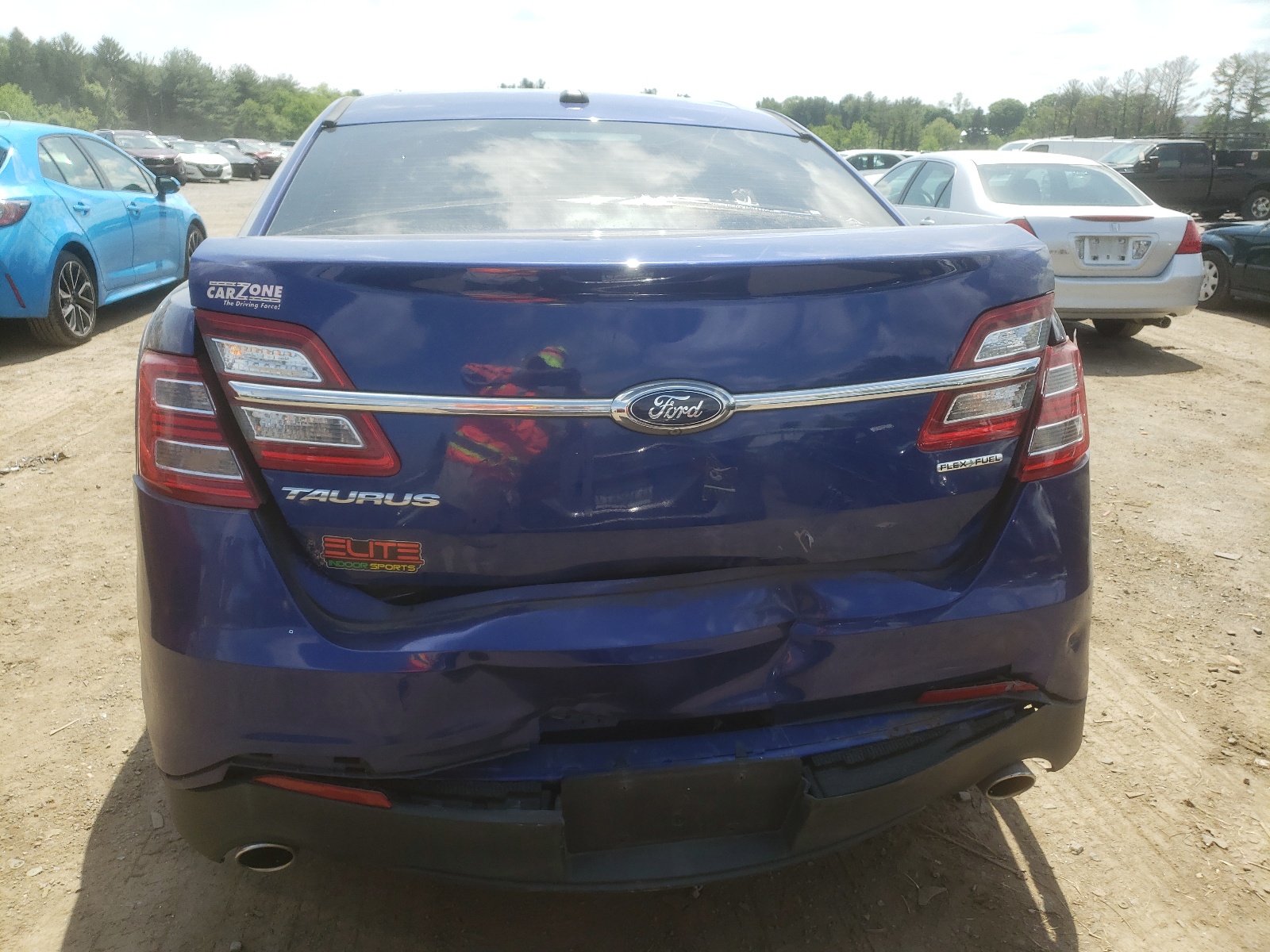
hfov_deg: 67.3
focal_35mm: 26
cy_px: 476
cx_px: 635
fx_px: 954
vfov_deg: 53.1
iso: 50
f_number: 1.5
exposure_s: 1/1667
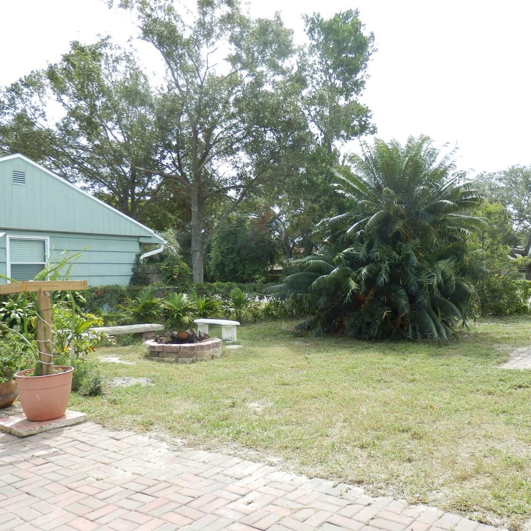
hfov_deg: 53.9
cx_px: 298
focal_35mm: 30
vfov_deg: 54.0
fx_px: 521
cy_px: 268
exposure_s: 1/400
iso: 80
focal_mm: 4.5
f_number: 3
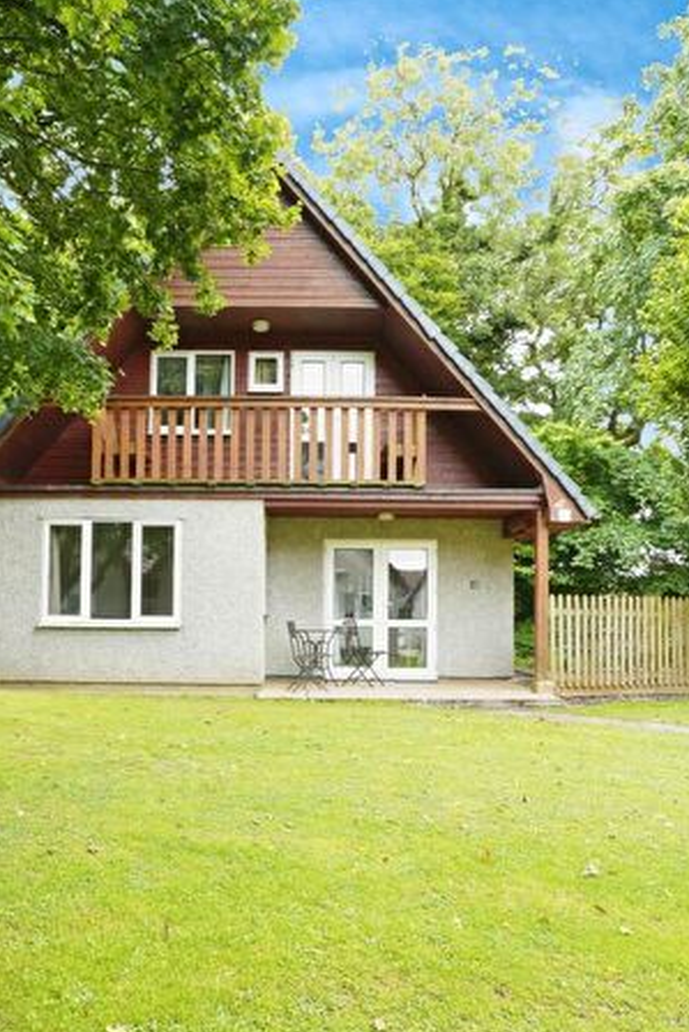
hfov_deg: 51.1
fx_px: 717
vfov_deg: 71.5
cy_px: 524
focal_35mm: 25
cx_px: 286
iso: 1000
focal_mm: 16
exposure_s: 1/100
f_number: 9
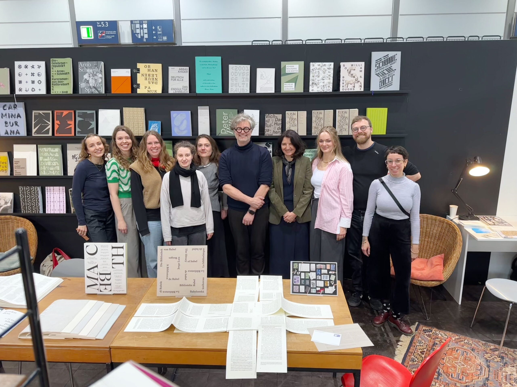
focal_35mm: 24
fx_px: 358
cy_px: 194
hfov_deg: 71.6
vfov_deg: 56.8
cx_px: 258
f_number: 1.78
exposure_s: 1/50
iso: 200
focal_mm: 6.86
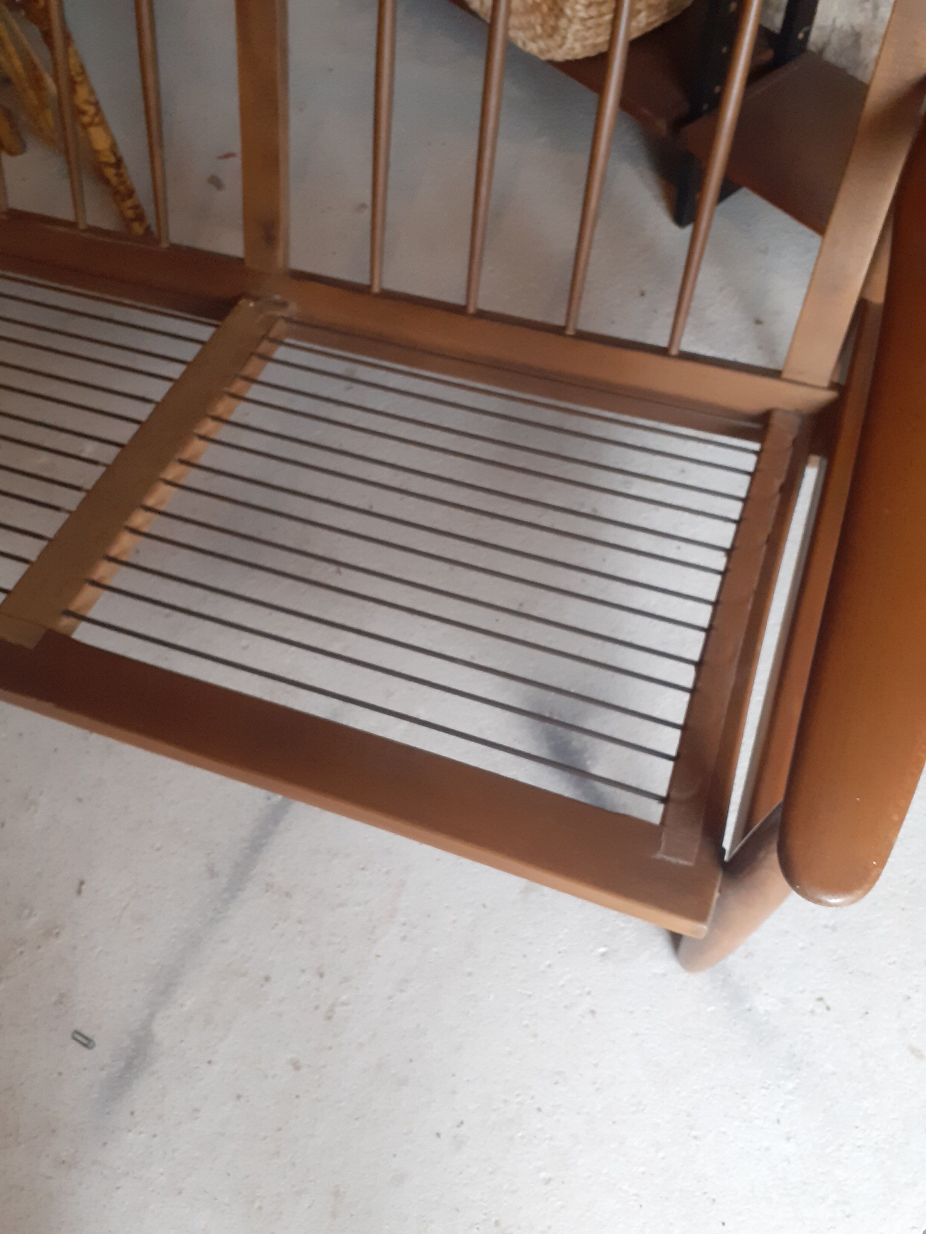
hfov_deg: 51.4
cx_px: 463
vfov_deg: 65.3
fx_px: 963
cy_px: 617
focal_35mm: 27
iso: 200
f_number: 1.9
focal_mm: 3.6
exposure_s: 1/25
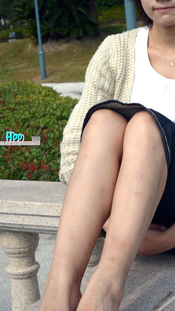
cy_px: 140
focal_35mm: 82
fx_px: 676
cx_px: 134
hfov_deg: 14.7
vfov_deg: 25.9
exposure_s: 1/125
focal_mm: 50
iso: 100
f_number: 13
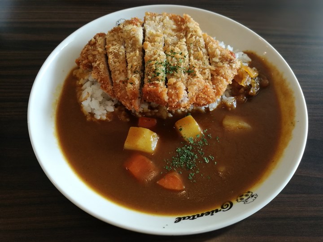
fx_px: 252
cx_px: 162
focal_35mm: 27
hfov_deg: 65.3
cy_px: 121
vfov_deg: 51.4
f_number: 4
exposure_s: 1/40
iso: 125
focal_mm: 4.5
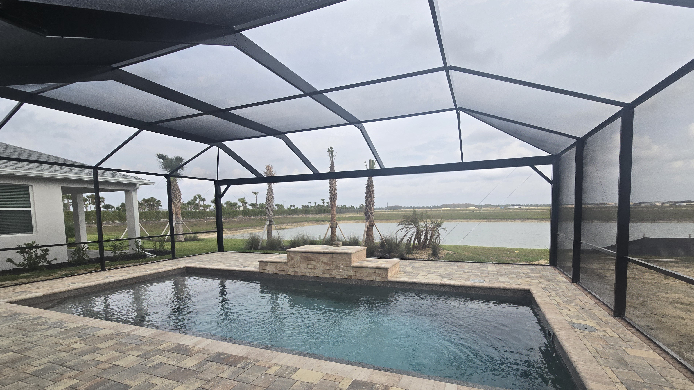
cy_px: 229
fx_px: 276
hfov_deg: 102.9
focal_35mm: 15
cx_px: 363
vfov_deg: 70.0
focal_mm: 2.2
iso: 50
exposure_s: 1/374
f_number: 2.2
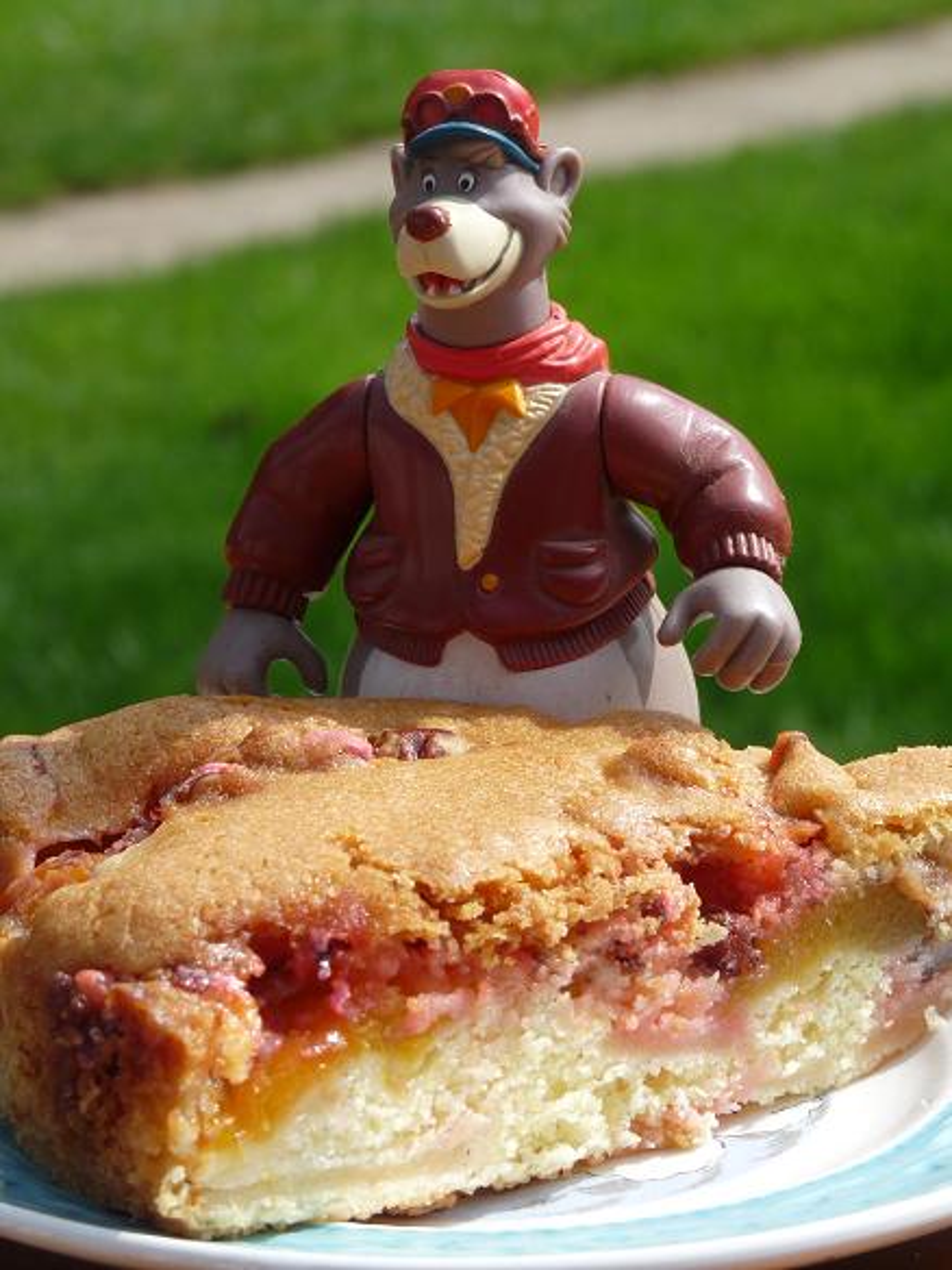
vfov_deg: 12.7
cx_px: 476
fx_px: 5684
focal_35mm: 155
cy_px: 635
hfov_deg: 9.6
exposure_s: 1/400
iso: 100
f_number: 5.6
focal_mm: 27.5
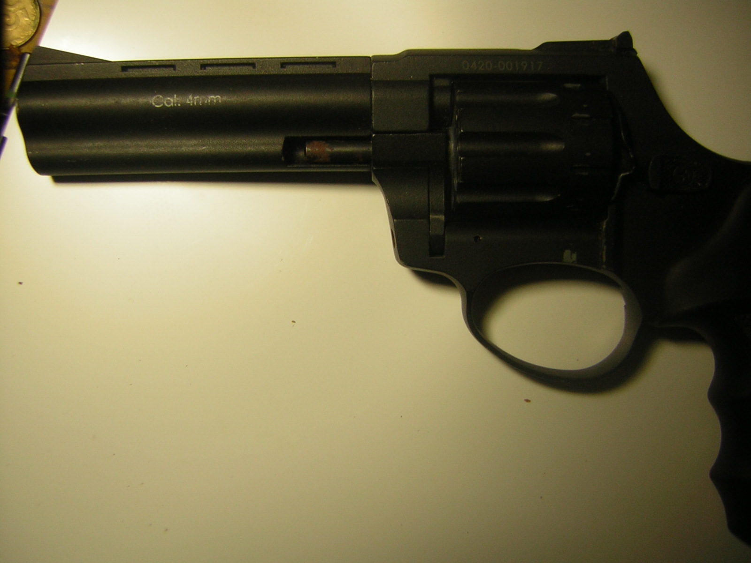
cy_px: 282
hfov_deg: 51.4
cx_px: 376
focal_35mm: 36
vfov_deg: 39.7
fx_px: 781
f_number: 2.6
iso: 50
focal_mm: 4.7
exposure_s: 1/59.9
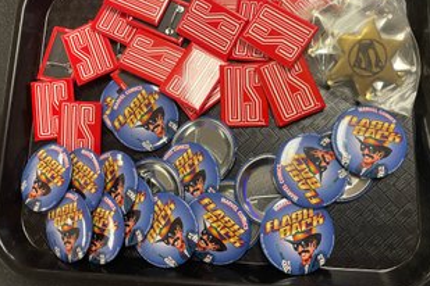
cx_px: 232
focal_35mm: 30
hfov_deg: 61.9
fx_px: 358
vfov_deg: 43.4
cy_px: 116
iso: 125
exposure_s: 1/60
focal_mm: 4.2
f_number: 1.6
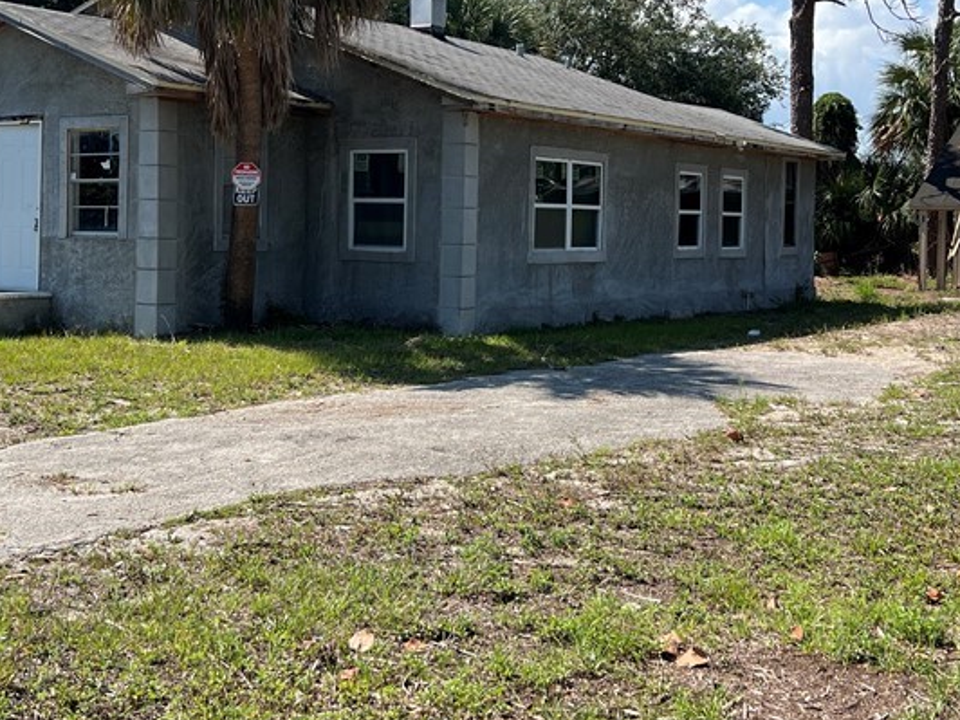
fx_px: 1387
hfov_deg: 38.1
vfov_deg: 28.9
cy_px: 222
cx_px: 538
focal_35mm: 50
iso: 50
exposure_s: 1/3077
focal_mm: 5.7
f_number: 1.5
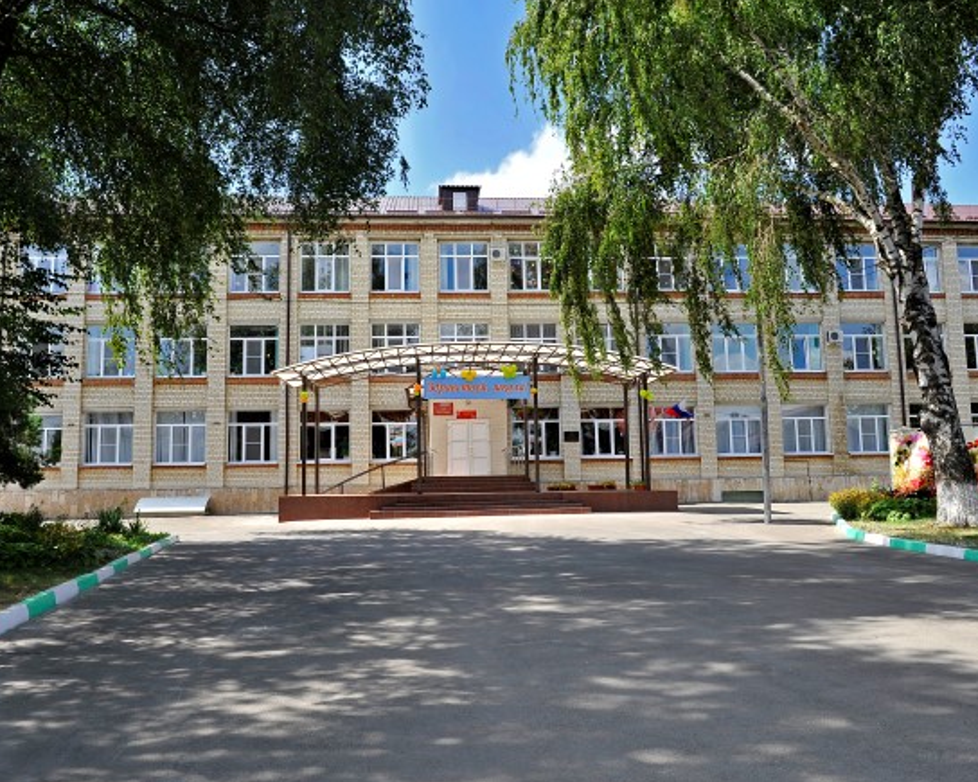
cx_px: 477
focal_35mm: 28
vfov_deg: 51.5
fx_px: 810
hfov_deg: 62.2
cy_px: 390
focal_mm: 24
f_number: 8
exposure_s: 1/250
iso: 200
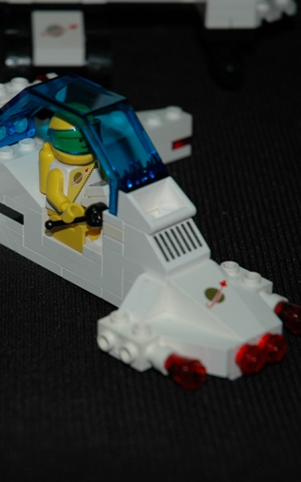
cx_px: 49
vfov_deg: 12.9
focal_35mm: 162
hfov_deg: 8.1
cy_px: 240
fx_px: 2126
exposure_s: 1/60
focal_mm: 70
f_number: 4.5
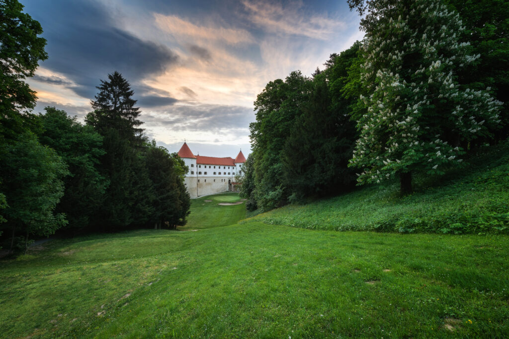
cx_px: 254
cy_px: 170
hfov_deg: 104.2
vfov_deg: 81.2
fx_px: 198
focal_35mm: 14
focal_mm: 14
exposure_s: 1/13
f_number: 11
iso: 100
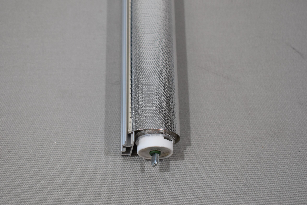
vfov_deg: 21.6
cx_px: 154
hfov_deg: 31.9
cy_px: 102
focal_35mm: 63
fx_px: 537
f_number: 5.6
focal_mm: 42
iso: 400
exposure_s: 1/125
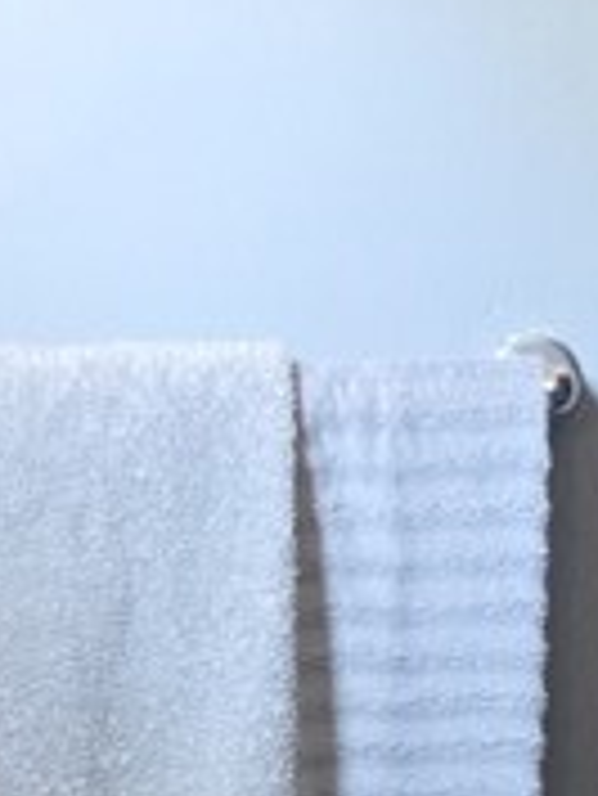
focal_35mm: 133
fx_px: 3060
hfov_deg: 11.2
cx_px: 265
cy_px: 1970
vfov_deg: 11.8
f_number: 1.7
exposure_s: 1/60
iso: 1600
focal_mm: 6.3
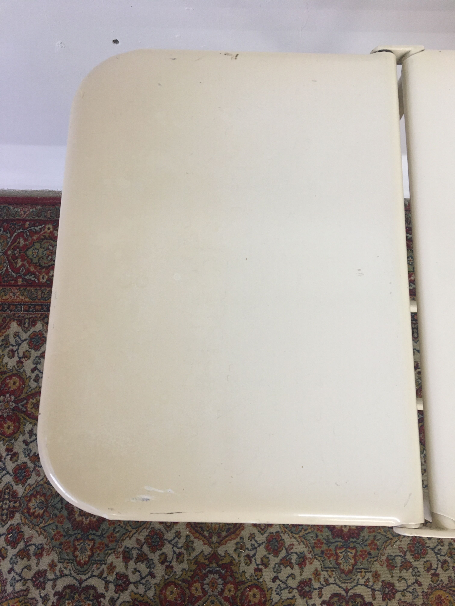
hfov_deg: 48.2
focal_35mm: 29
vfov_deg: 61.7
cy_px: 303
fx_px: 508
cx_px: 228
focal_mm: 4.15
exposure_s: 1/33
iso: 125
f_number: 2.2
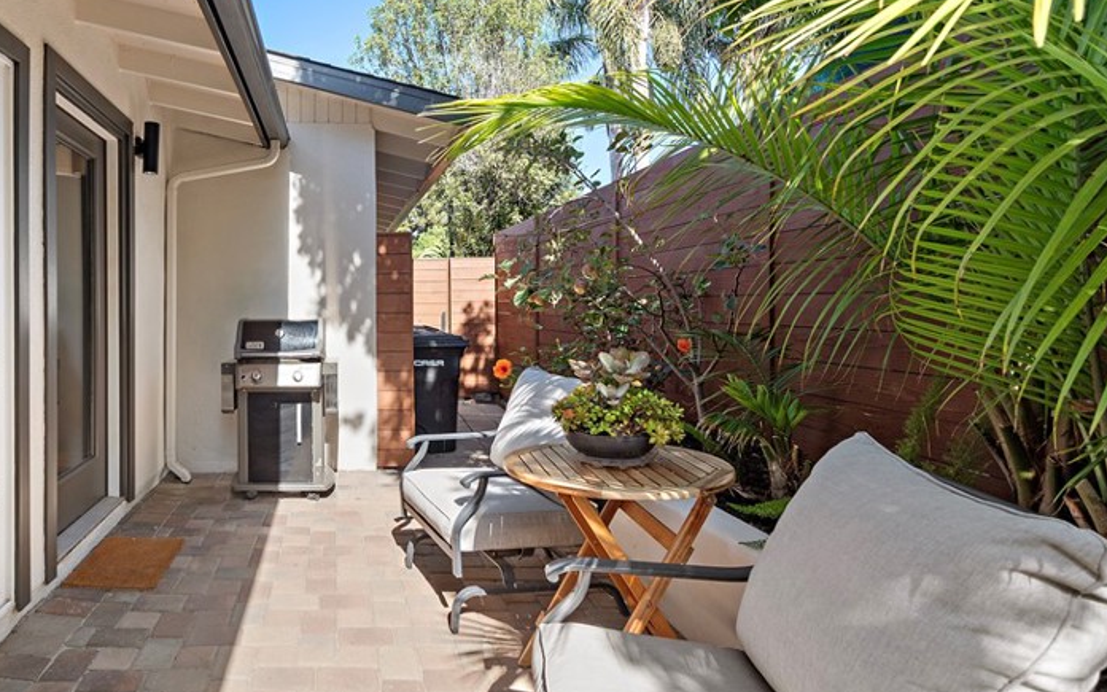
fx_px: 634
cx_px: 323
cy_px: 317
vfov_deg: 57.2
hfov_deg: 78.1
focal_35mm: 21
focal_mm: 14
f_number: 8
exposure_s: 1/125
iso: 125
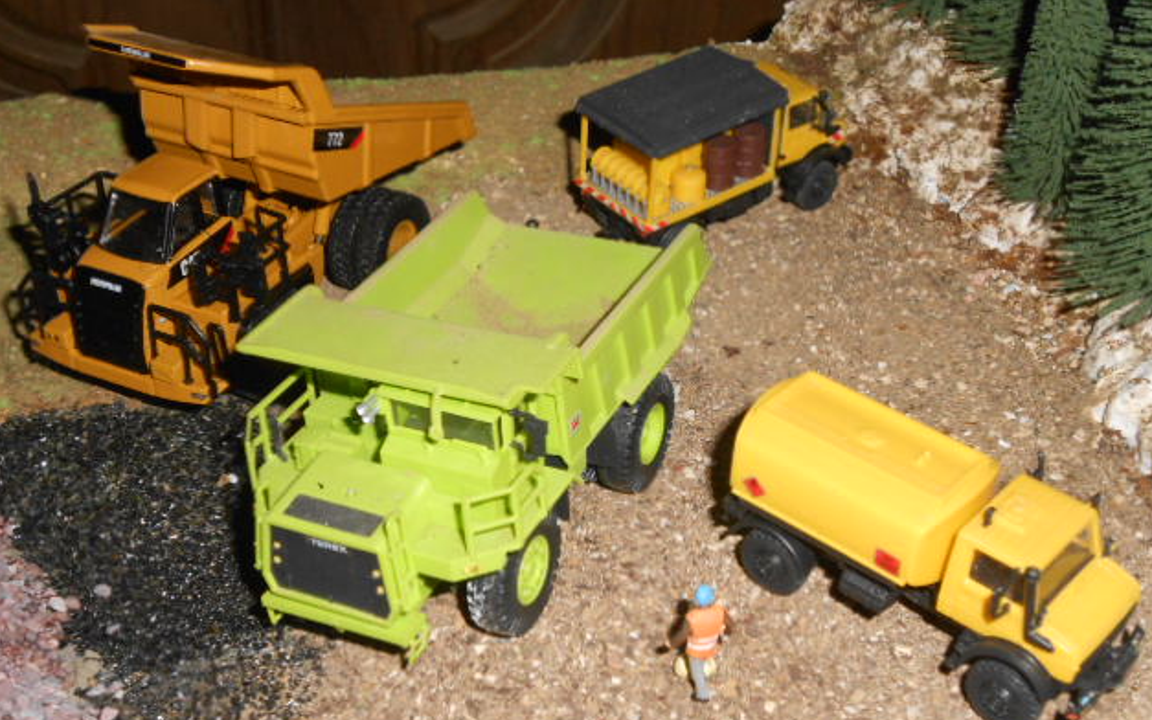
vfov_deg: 24.4
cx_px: 582
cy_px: 408
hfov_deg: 38.2
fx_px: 1664
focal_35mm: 53
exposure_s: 1/60
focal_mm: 8.8
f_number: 15.2
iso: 320
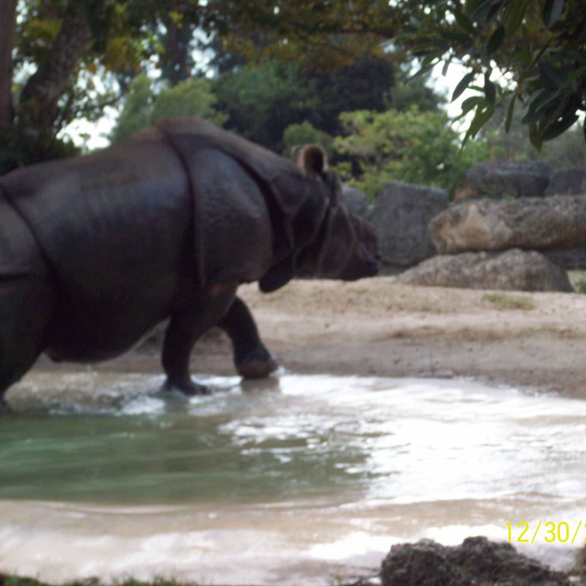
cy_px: 292
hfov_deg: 13.2
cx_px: 299
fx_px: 2528
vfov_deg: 13.2
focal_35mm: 132
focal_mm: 18.6
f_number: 5.2
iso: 80
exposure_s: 1/151
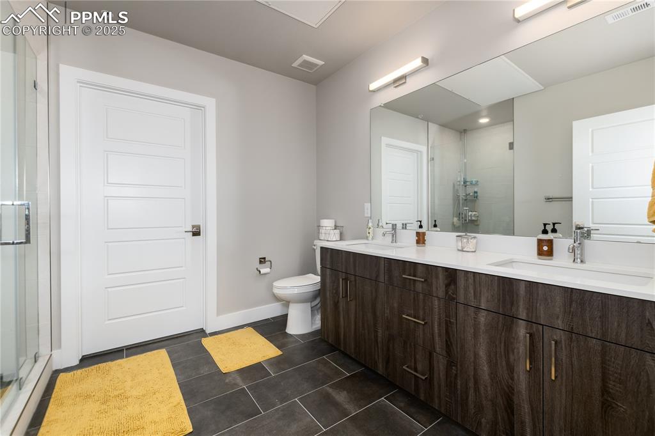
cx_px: 328
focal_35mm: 15
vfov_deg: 77.3
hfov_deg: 100.4
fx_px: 273
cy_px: 218
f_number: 7.1
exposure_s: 1/8
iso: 640
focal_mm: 10
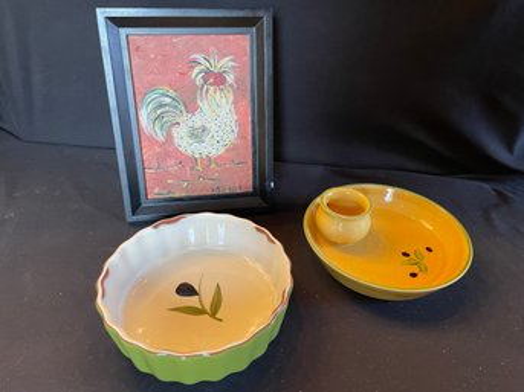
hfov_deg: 67.3
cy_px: 196
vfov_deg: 53.0
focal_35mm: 26
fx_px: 393
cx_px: 262
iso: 250
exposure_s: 1/60
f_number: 1.6
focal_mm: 4.2
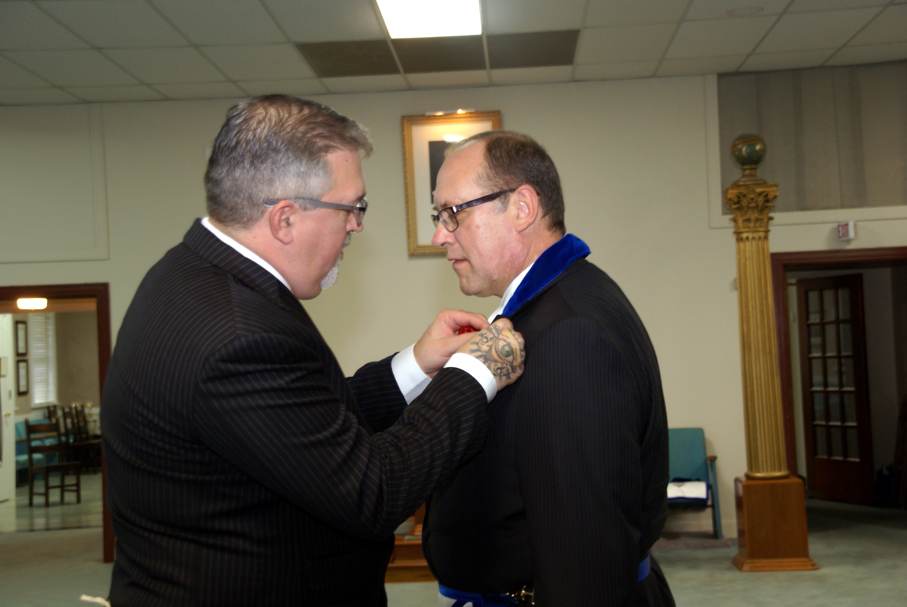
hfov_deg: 33.4
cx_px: 454
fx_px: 1513
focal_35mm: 60
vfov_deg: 22.7
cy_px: 304
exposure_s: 1/15
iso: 400
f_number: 5.6
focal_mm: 40
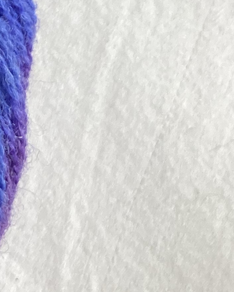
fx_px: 1083
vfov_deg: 13.7
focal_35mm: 125
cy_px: -241
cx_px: -220
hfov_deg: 11.3
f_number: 1.8
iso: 80
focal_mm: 3.99
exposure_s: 1/109
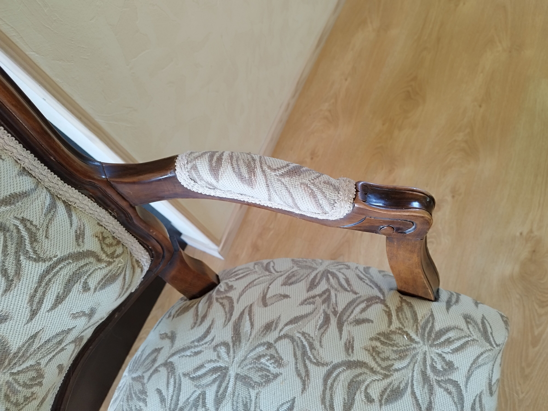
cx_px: 274
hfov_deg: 71.6
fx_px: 380
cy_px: 206
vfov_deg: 56.8
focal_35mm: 24
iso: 530
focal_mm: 5.89
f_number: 1.89
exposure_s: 1/50
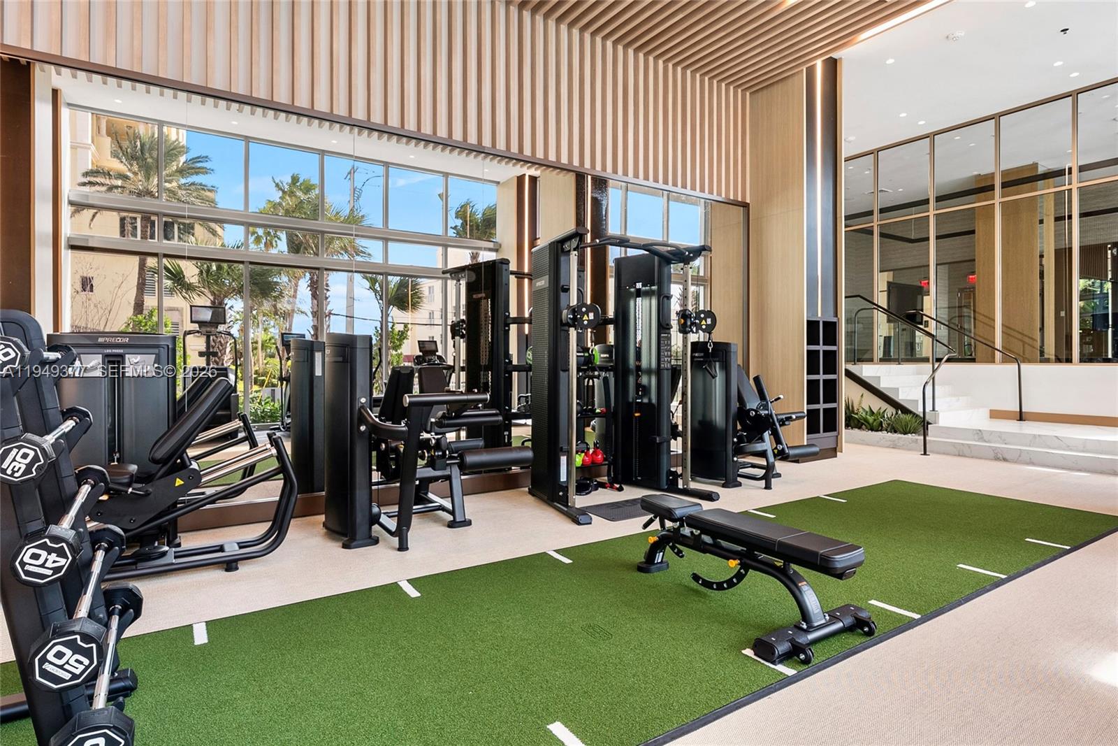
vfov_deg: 67.4
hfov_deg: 90.0
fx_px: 559
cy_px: 373
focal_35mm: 18
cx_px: 559
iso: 400
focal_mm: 12
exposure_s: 1/25
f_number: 8
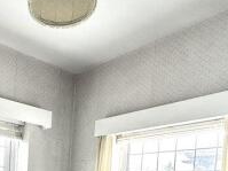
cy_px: 206
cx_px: 21
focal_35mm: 41
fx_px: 270
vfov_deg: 29.9
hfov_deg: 42.0
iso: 80
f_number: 2.2
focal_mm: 2.22
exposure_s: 1/99
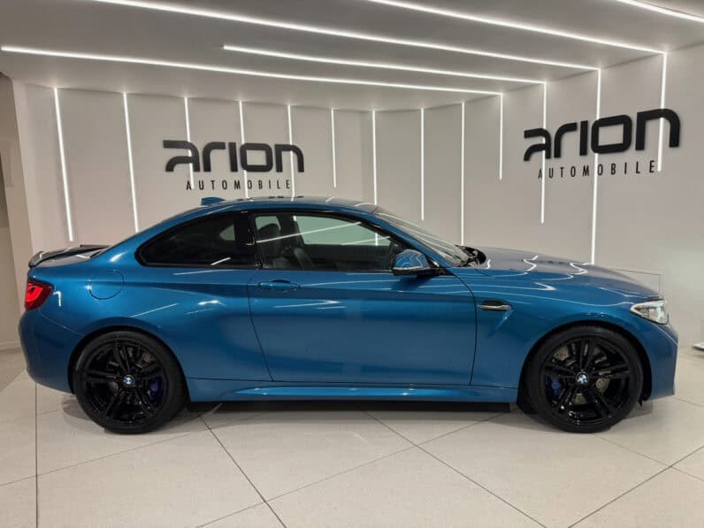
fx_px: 488
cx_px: 352
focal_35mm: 24
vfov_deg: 56.8
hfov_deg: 71.6
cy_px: 264
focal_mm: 6.8
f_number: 1.8
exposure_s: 1/100
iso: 125
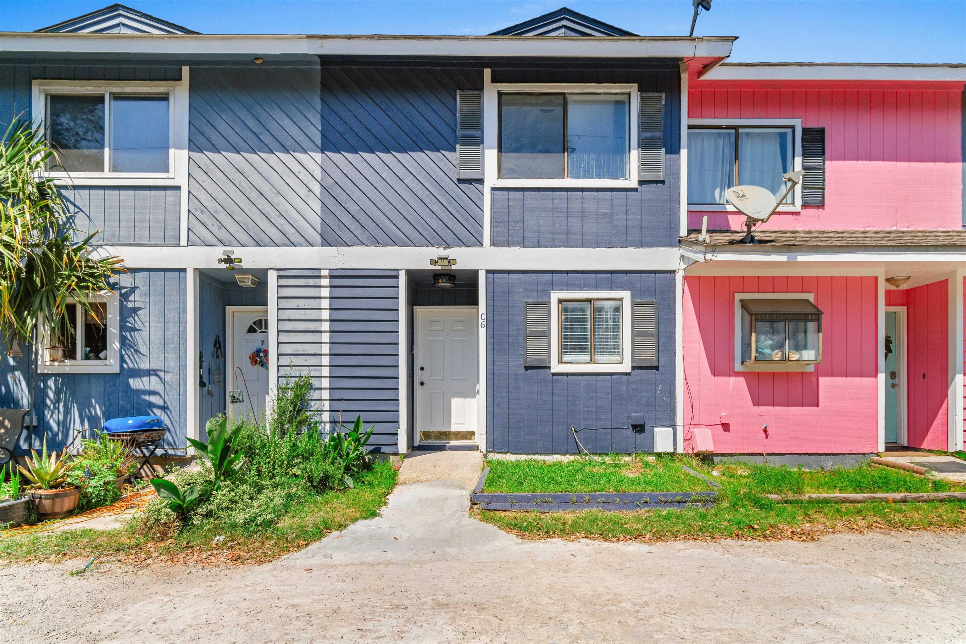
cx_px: 483
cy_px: 322
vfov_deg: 77.3
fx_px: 402
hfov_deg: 100.4
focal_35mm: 15
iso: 100
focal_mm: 10
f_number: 10
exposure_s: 1/400
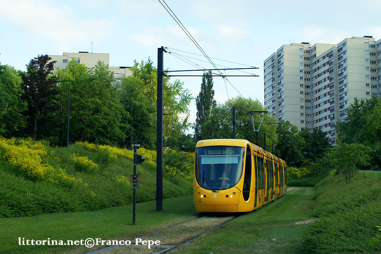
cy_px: 127
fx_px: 555
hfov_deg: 37.9
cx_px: 190
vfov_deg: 25.7
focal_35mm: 52
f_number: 10
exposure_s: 1/80
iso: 400
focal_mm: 35
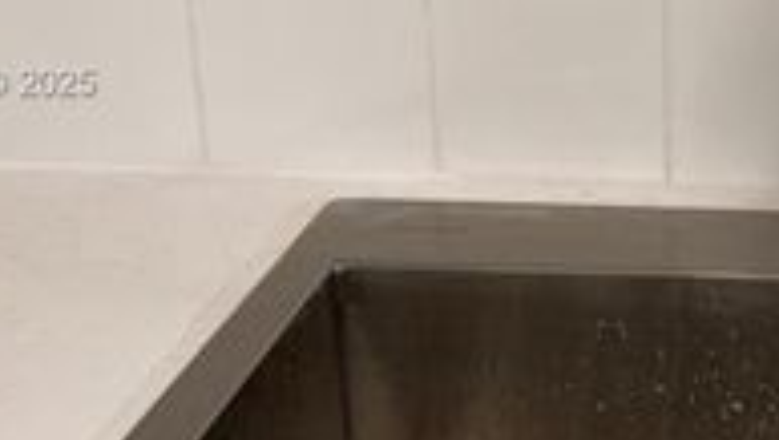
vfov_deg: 13.9
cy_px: 87
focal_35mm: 87
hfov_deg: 23.2
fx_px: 1799
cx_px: 827
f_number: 1.5
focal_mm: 5.7
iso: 64
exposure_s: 1/60
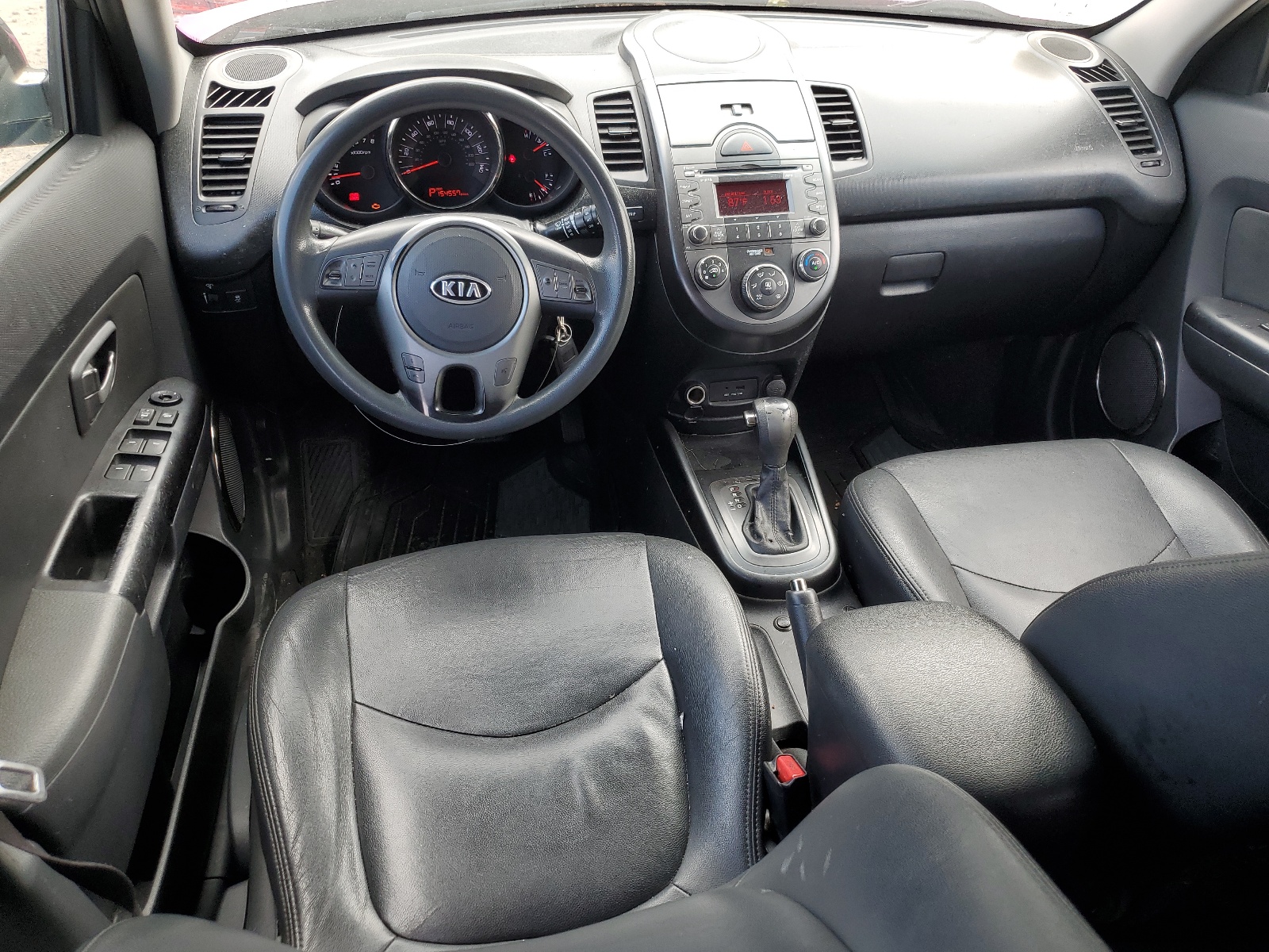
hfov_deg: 67.3
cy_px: 476
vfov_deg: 53.1
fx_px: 953
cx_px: 634
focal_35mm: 26
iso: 50
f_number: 1.5
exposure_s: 1/145
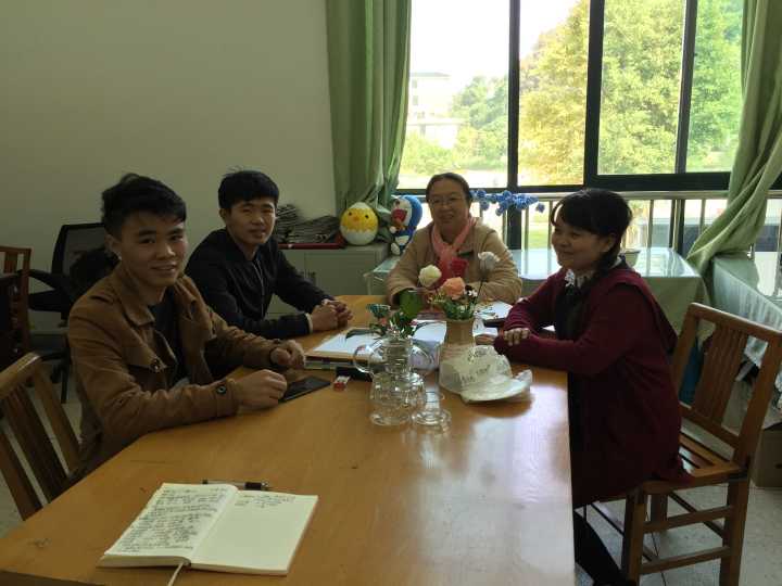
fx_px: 655
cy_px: 293
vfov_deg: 48.2
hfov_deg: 61.7
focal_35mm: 29
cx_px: 391
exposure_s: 1/60
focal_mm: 4.15
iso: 40
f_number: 2.2
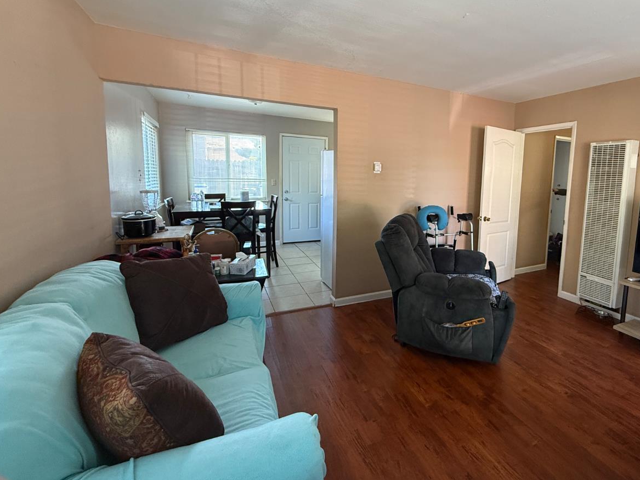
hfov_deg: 85.8
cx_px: 406
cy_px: 210
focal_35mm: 18
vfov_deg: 71.3
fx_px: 333
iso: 320
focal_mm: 2.22
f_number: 2.2
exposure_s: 1/74
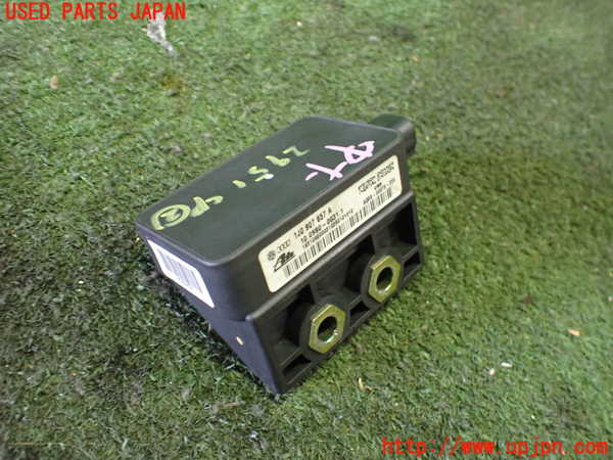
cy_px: 230
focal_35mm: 30
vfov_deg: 46.8
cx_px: 306
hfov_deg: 60.0
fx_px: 531
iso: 800
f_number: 2.3
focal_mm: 5.4
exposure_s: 1/30
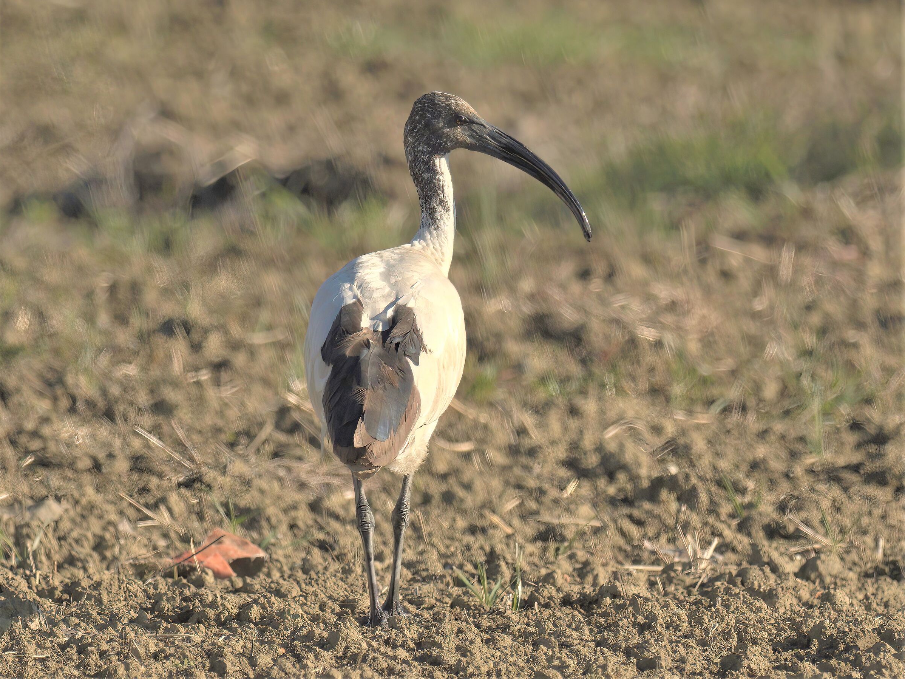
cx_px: 452
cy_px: 339
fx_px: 15713
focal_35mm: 601
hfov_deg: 3.3
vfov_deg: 2.5
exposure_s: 1/4000
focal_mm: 300
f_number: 4
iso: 1250
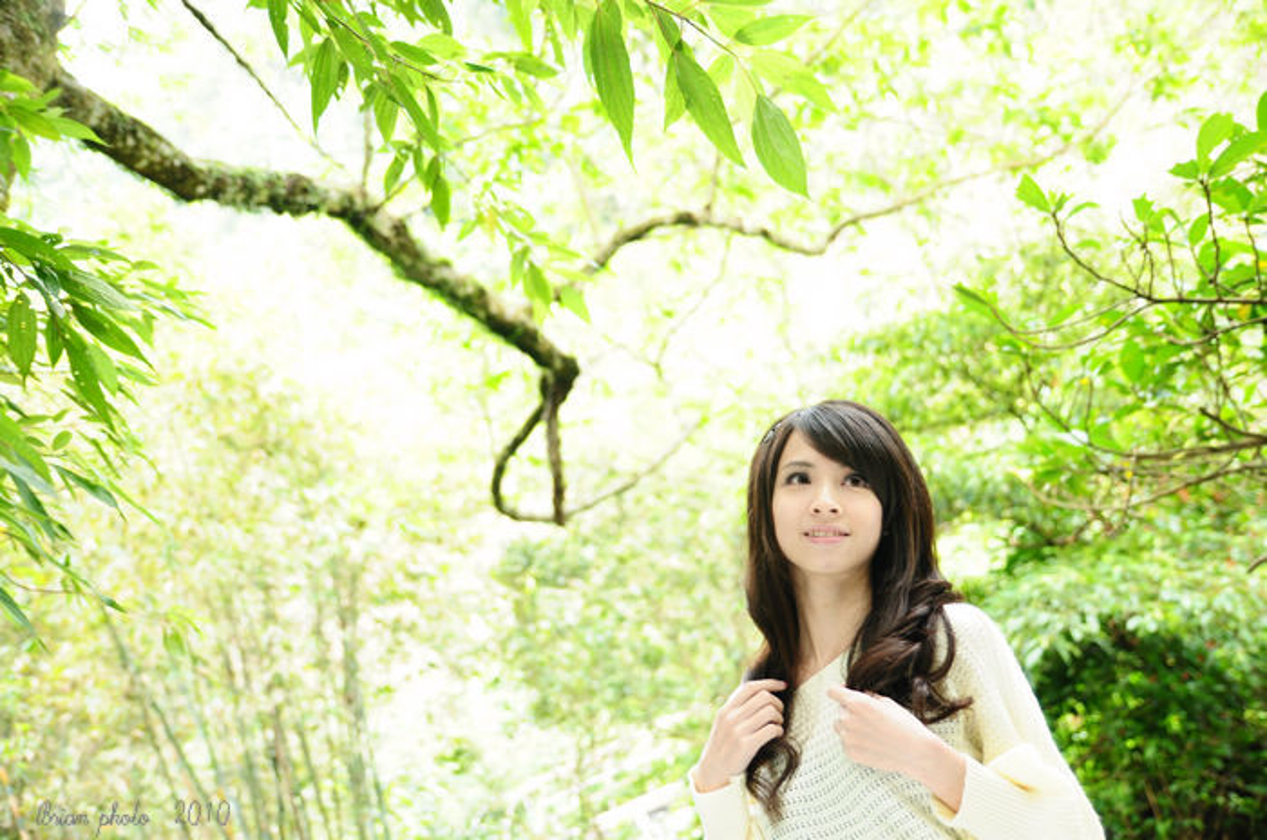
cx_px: 634
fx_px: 1686
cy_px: 420
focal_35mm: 48
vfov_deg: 28.0
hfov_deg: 41.2
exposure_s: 1/80
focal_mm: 32
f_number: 3.2
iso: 400
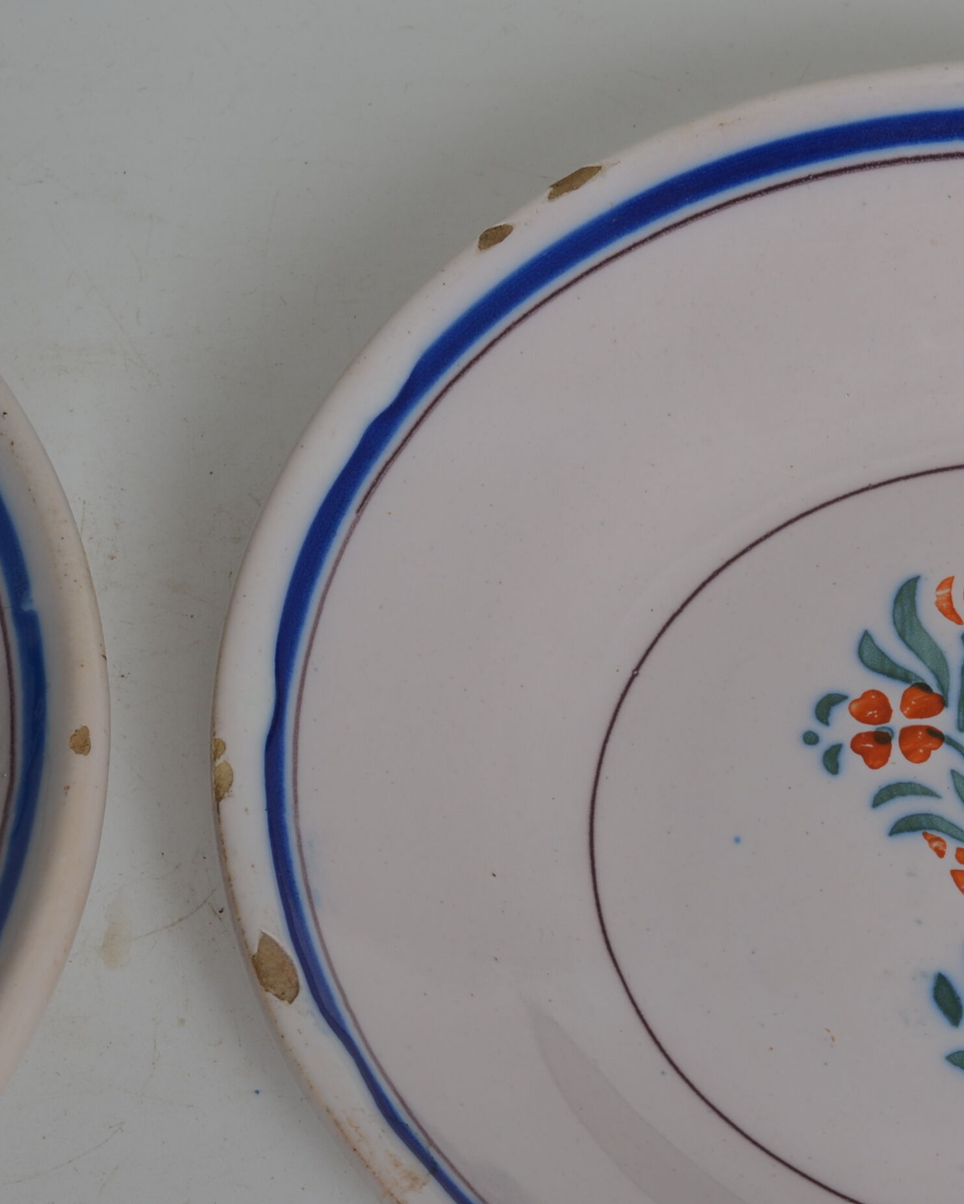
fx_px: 4993
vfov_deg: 13.7
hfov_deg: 10.9
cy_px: 757
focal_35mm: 140
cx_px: 977
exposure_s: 1/125
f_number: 14
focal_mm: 50
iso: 100
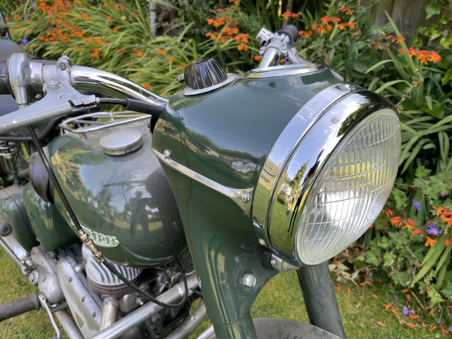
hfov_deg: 67.3
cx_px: 226
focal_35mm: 26
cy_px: 170
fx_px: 339
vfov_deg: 53.1
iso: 32
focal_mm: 4.2
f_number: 1.6
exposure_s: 1/191
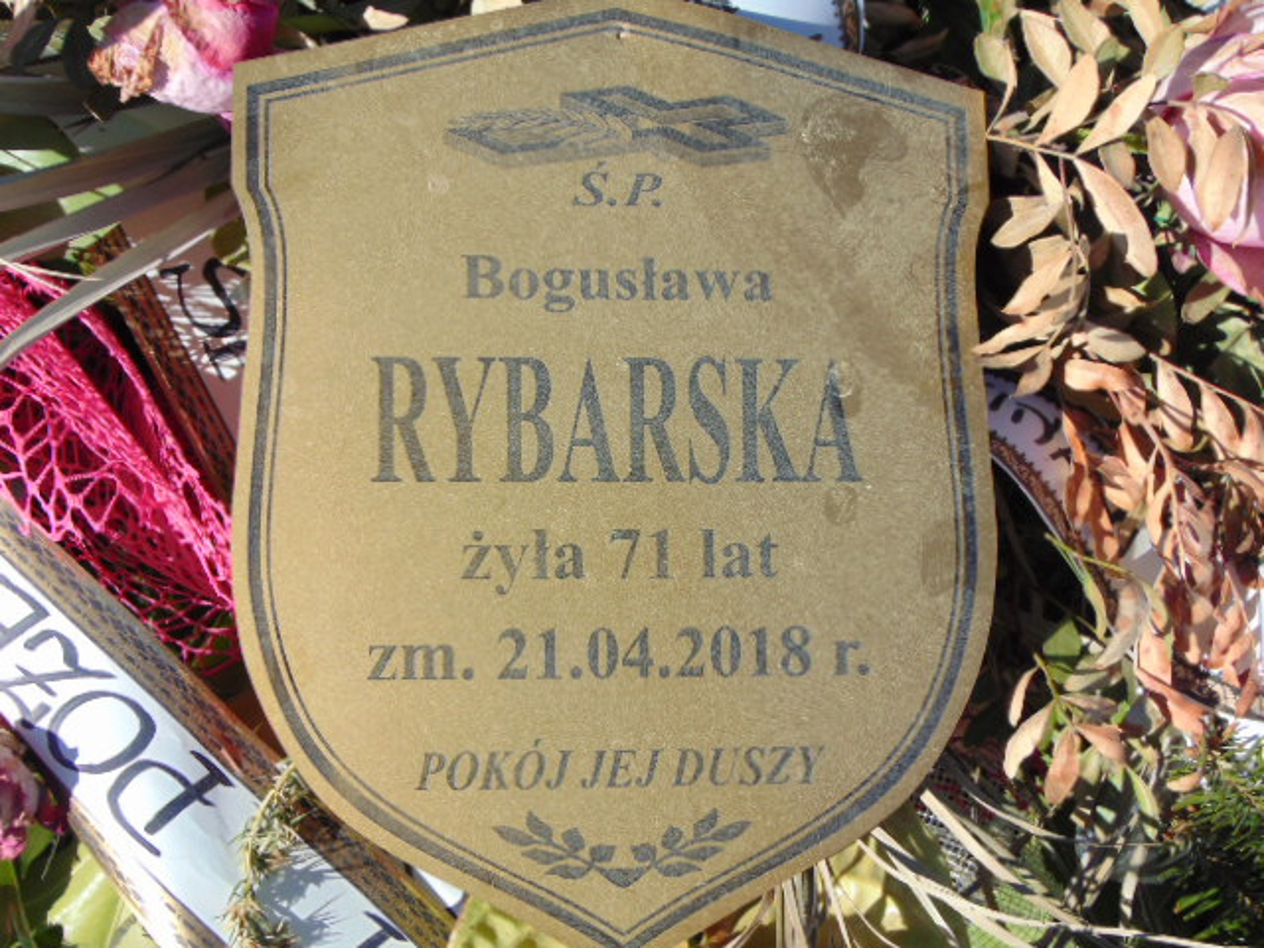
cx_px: 632
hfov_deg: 44.8
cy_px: 474
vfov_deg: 34.3
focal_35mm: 42
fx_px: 1534
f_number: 8.7
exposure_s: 1/160
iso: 80
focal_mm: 7.6
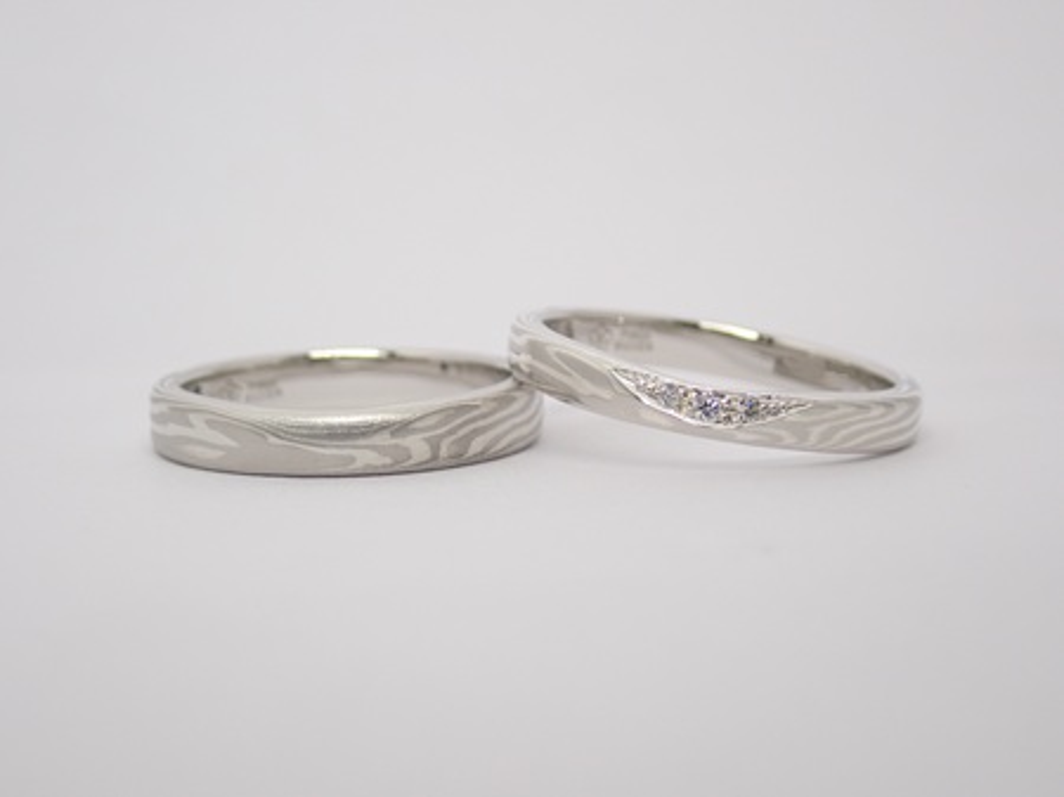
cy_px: 398
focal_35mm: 77
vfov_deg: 19.1
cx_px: 532
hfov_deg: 25.3
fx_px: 2366
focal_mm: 13.65
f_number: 4.1
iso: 200
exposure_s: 1/160
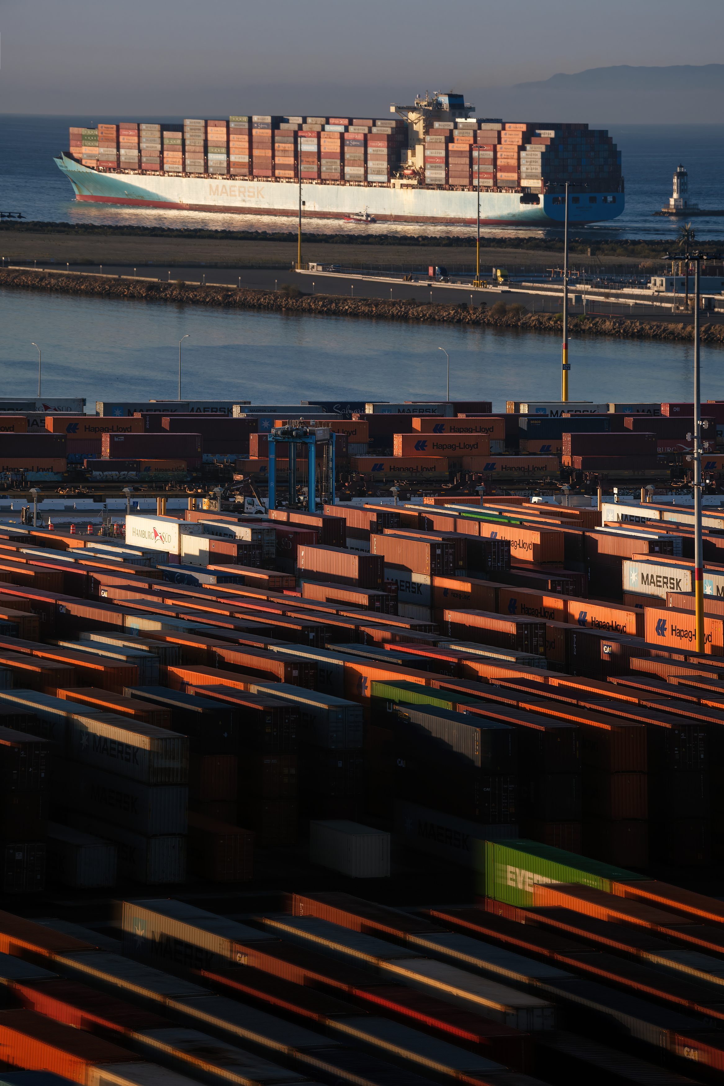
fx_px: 5430
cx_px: 362
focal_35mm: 180
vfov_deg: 11.4
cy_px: 543
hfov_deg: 7.6
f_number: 13
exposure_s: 1/350
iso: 320
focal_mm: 120
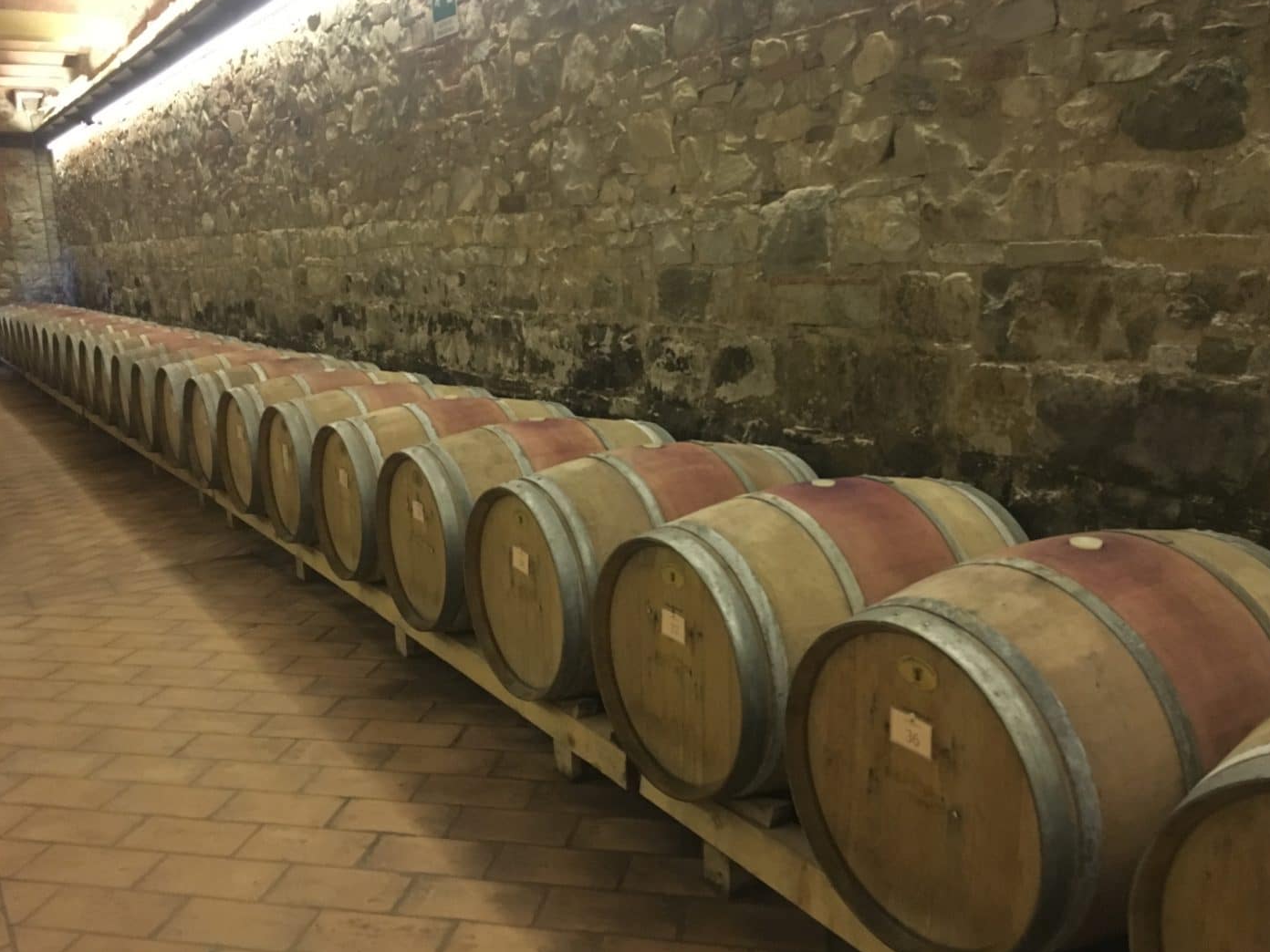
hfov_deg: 60.0
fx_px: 1101
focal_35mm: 30
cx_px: 655
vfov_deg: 46.8
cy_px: 463
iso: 500
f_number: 2.2
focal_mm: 4.15
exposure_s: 1/17
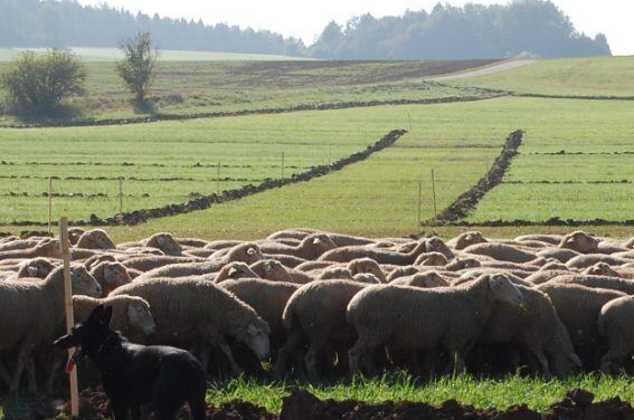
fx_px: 2618
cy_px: 302
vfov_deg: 9.2
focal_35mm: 149
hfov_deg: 13.7
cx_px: 501
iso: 400
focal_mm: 55
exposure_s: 1/400
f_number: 10
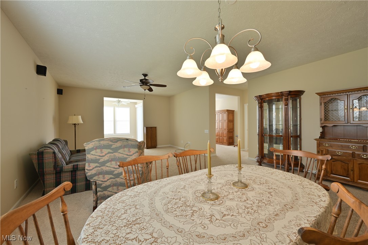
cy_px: 122
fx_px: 143
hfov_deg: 104.3
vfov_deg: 81.2
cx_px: 184
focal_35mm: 14
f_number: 9
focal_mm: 14
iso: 400
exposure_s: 1/20
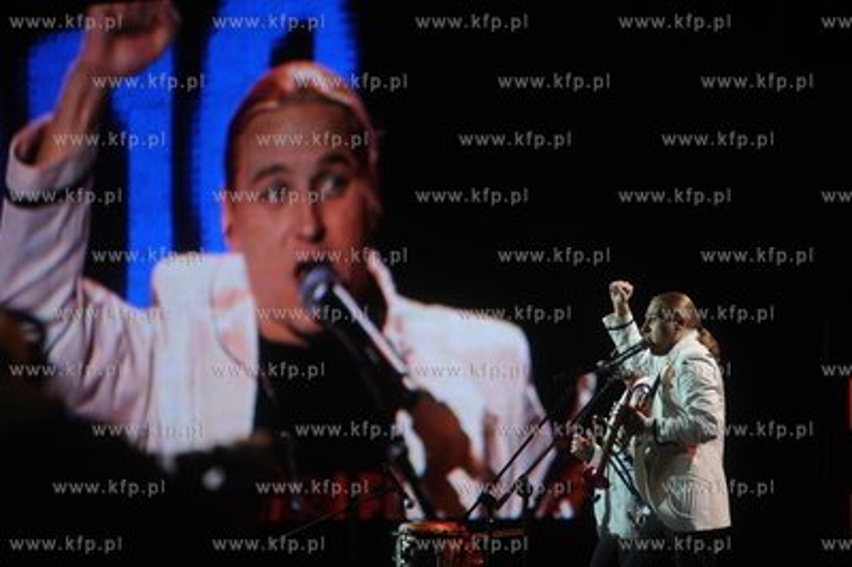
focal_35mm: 200
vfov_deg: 6.9
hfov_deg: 10.3
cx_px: 426
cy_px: 284
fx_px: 4729
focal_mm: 200
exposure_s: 1/200
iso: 800
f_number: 2.8
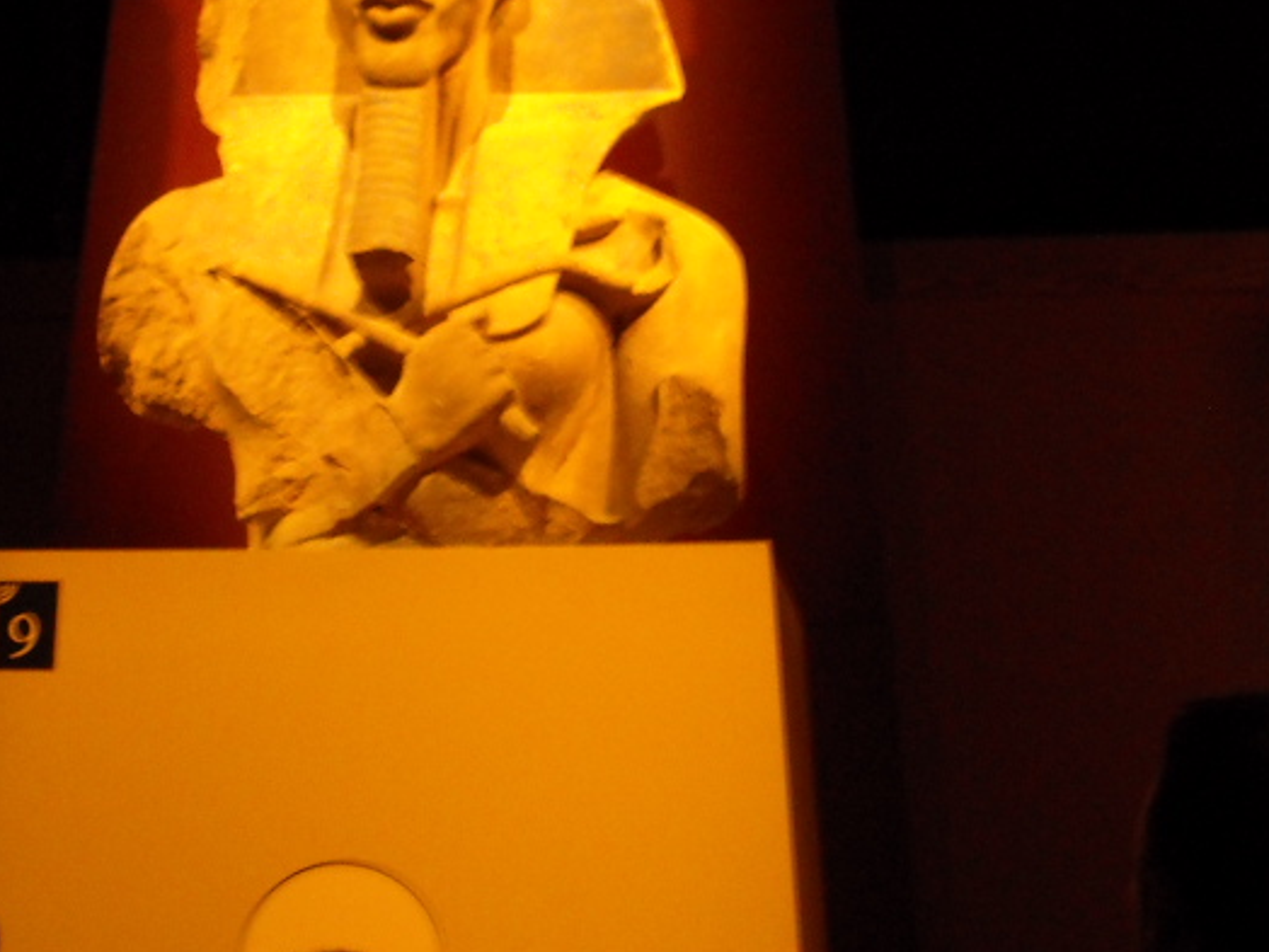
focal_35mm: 86
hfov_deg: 22.7
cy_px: 162
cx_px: 450
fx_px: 3153
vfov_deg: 17.0
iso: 295
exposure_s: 1/8
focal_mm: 7.1
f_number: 3.1
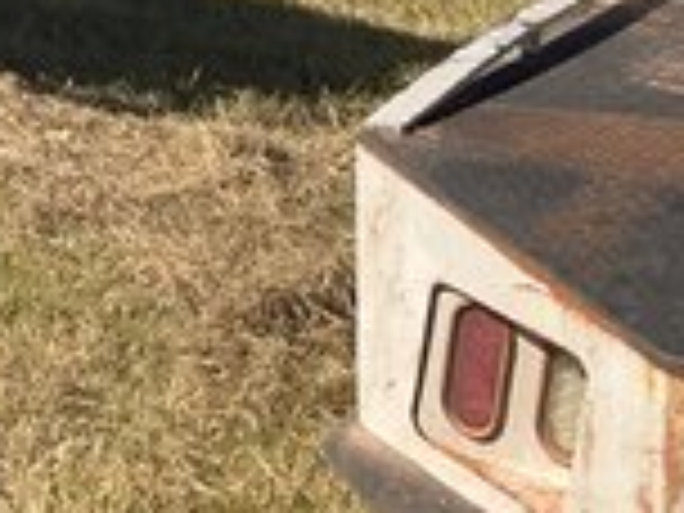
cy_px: -466
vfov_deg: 11.3
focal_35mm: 120
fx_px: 2371
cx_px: -659
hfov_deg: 14.0
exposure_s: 1/1311
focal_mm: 3
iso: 16
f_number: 1.8
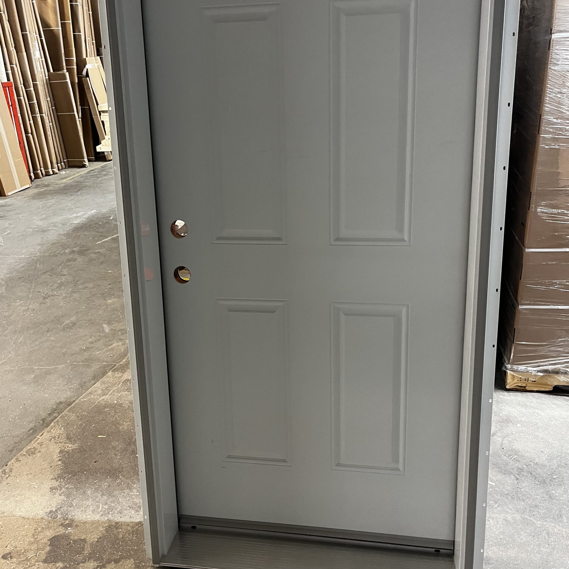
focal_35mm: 31
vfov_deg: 52.5
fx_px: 577
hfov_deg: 52.5
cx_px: 287
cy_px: 269
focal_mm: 5.1
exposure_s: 1/42
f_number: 1.6
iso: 200
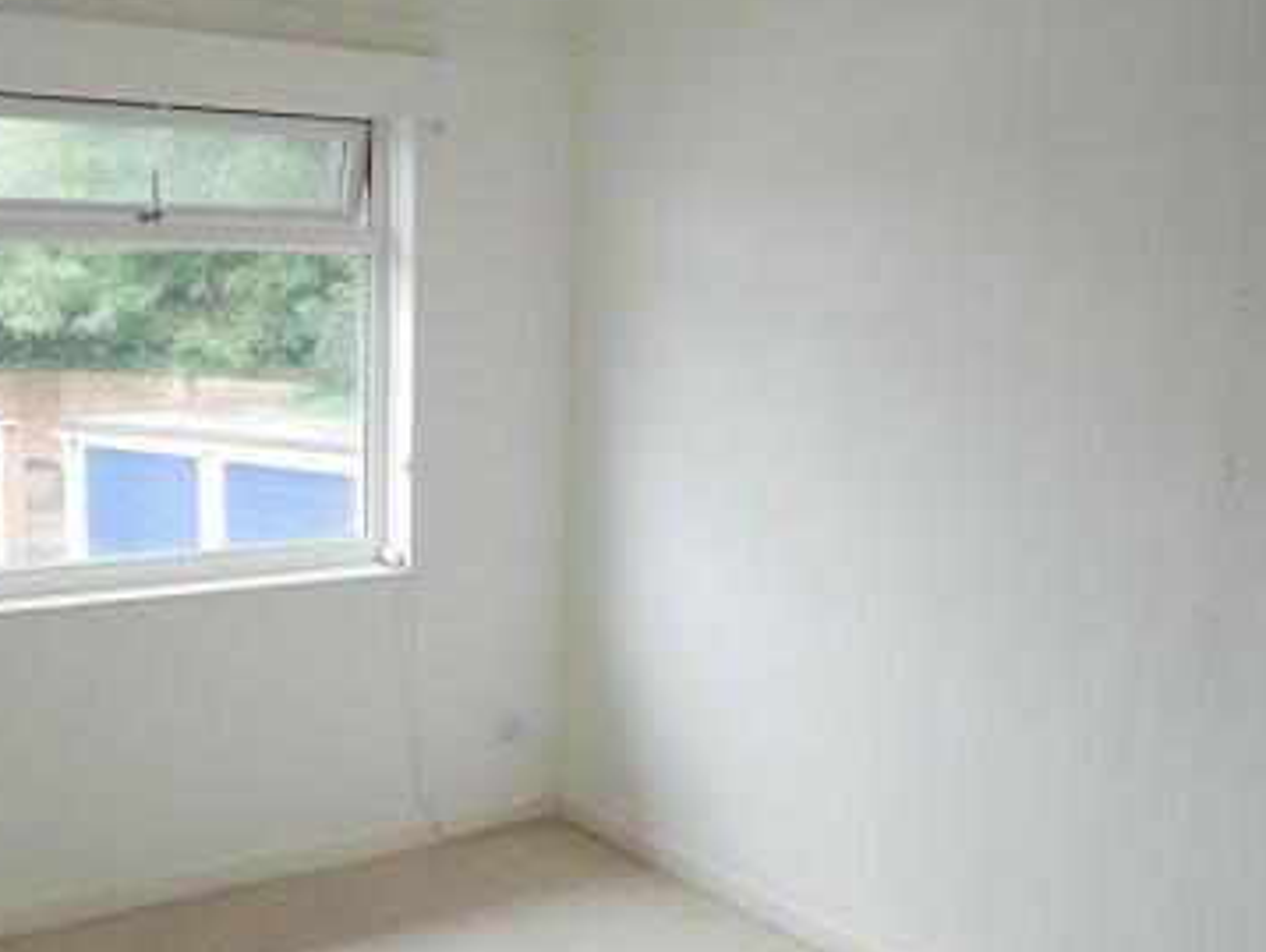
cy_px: 575
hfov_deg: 47.0
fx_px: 1427
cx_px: 410
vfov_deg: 36.7
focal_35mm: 39
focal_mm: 12
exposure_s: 1/60
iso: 200
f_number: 3.5
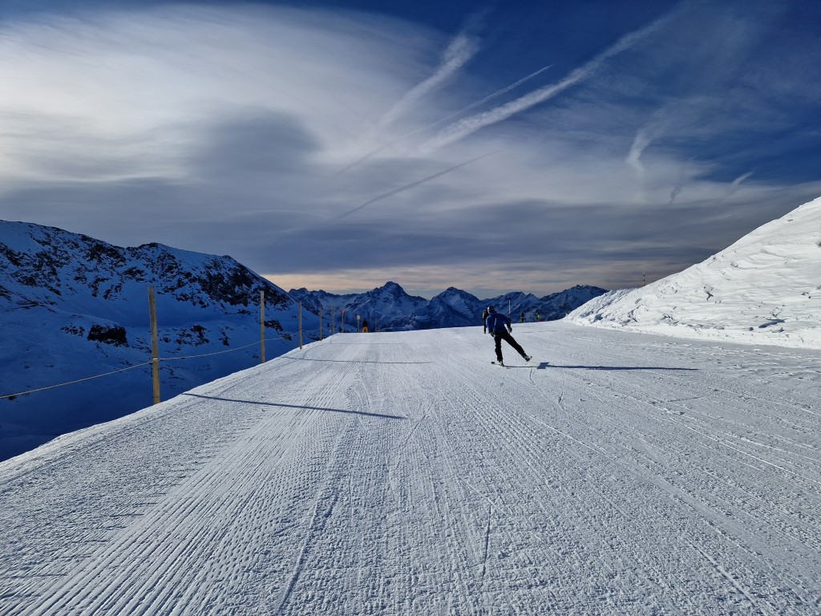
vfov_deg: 58.9
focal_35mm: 23
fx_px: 545
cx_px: 410
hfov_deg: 73.9
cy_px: 308
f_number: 1.8
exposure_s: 1/5168
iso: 50
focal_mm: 5.4
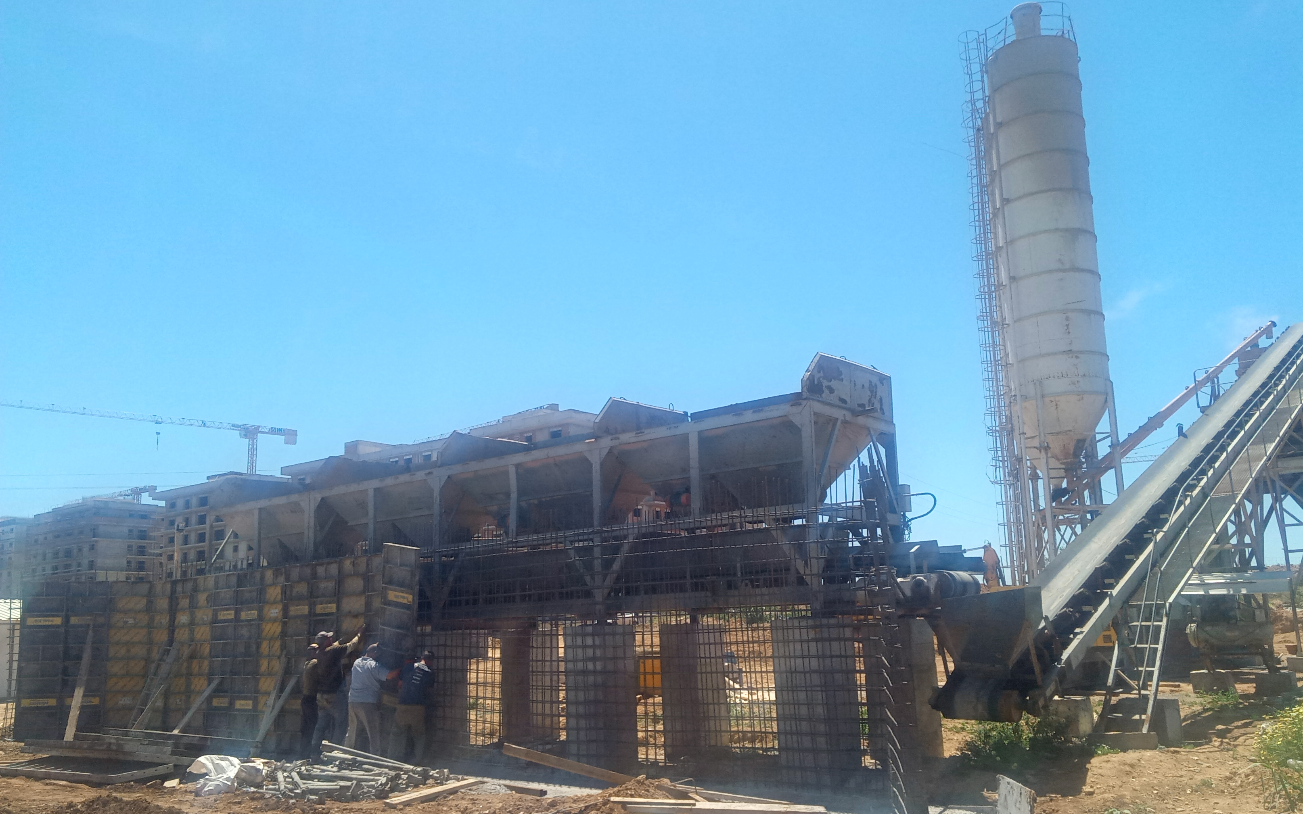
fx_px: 1065
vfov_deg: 41.8
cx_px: 656
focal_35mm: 30
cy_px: 451
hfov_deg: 62.9
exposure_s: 1/1724
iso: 113
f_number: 2.2
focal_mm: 3.73
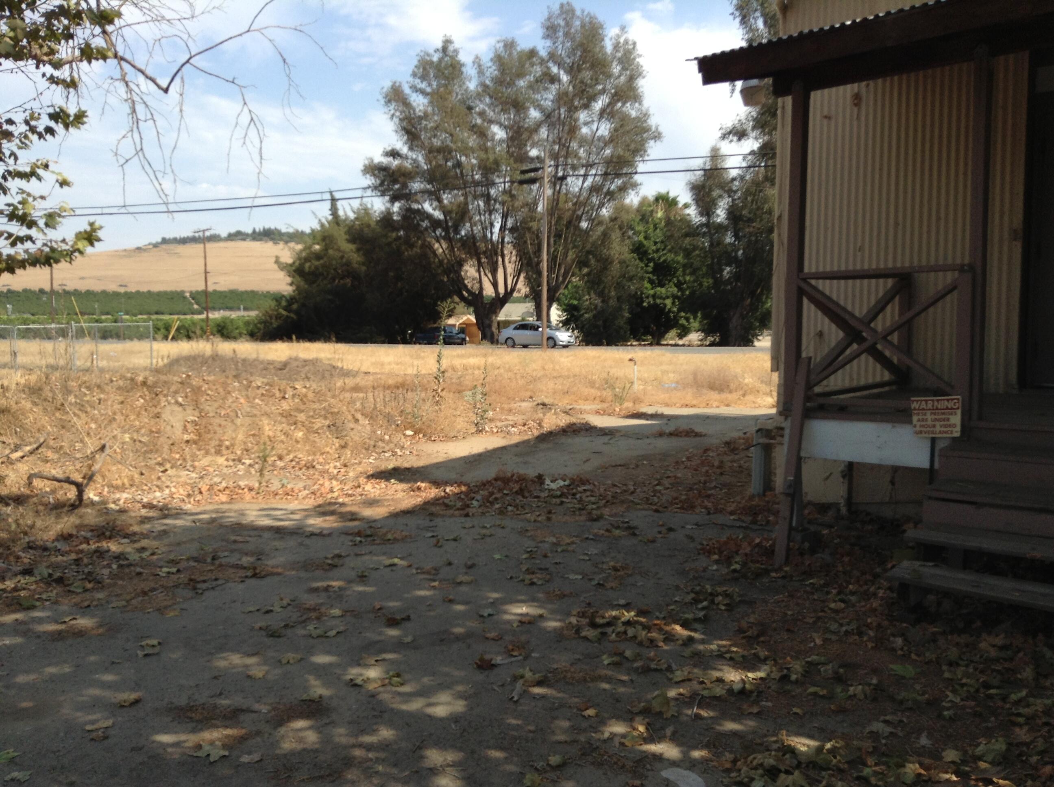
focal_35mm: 33
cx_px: 527
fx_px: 1003
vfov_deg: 42.8
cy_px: 394
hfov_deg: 55.4
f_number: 2.4
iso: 32
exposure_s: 1/891
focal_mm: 3.3
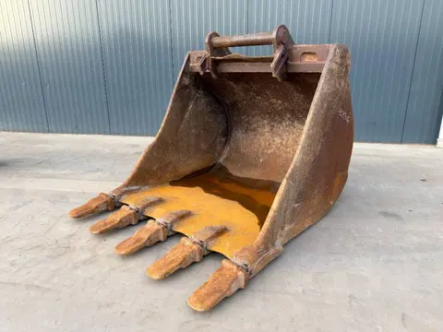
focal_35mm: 24
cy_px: 166
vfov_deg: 56.8
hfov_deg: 71.6
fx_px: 307
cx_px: 222
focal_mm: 6.76
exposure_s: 1/253
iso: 64
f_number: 1.78
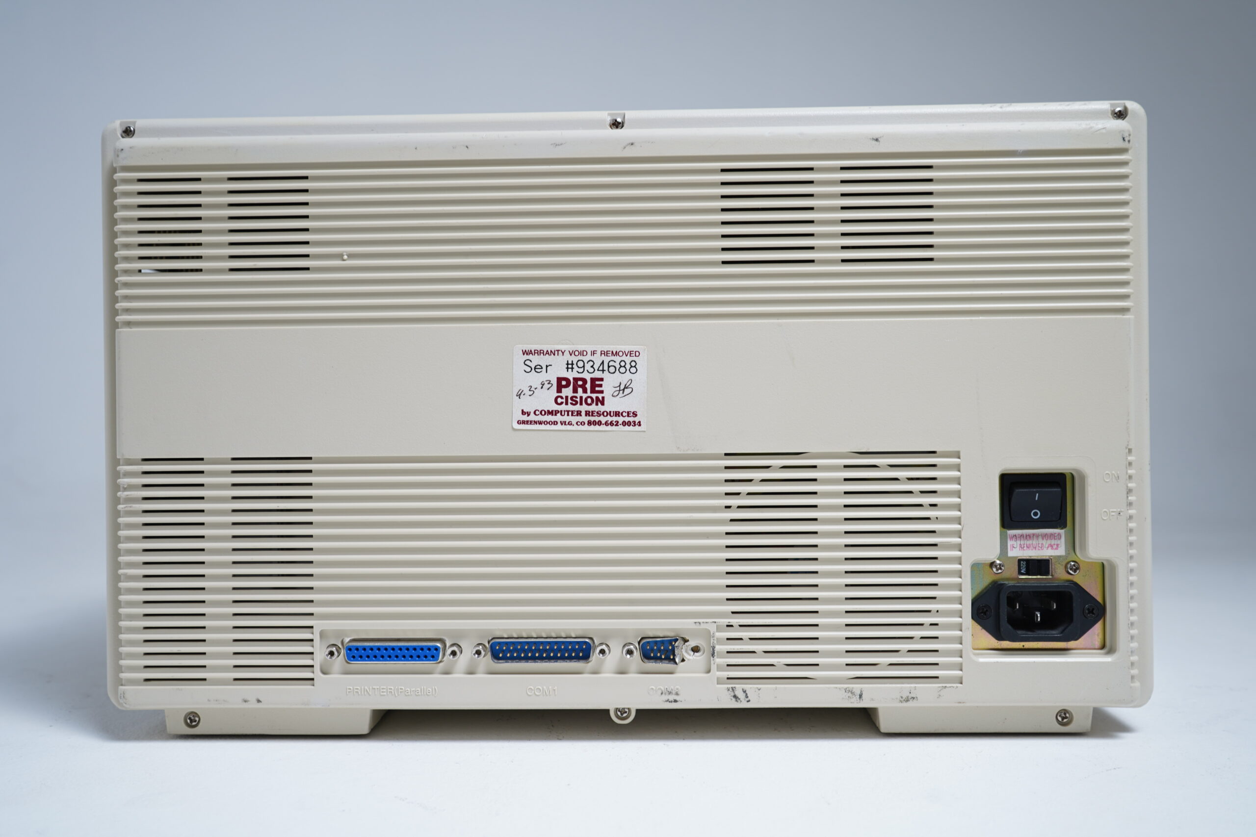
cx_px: 628
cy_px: 418
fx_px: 1082
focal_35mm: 31
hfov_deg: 60.3
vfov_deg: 42.3
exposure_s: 1/8
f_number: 6.3
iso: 160
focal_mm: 31
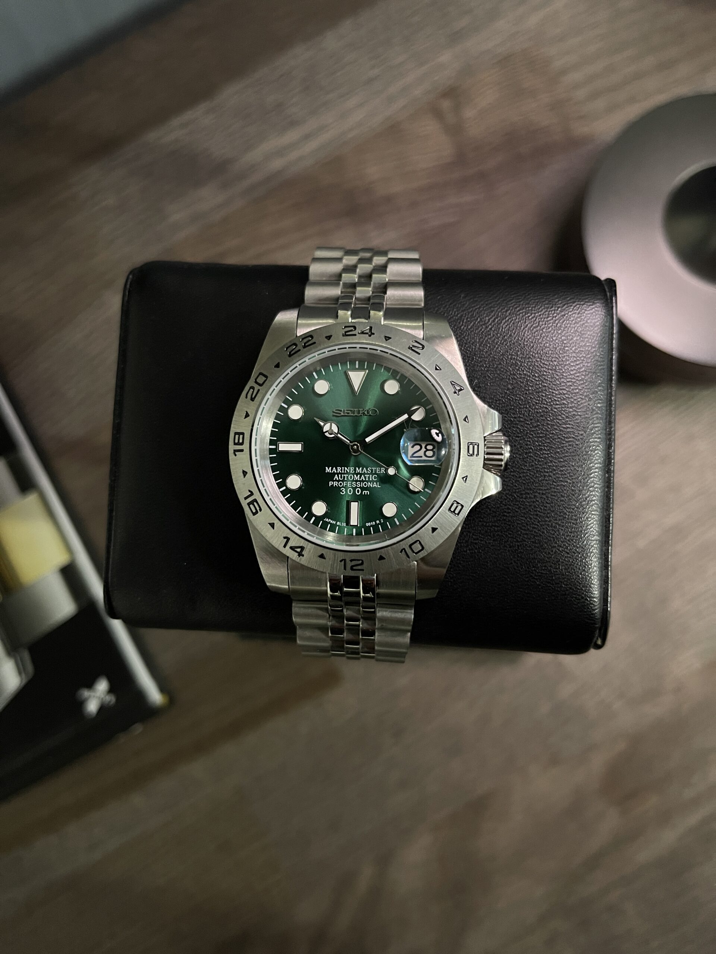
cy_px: 477
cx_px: 358
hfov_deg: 54.9
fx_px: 689
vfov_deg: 69.4
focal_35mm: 25
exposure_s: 1/30
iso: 800
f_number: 1.6
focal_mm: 5.1
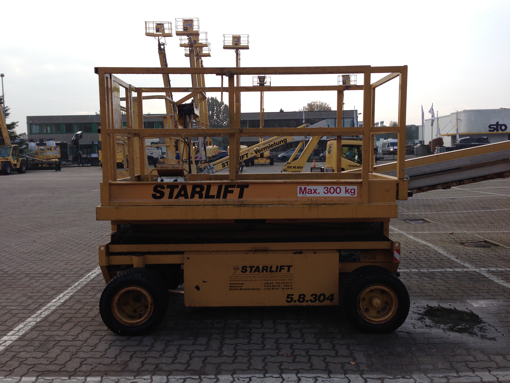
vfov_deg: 42.9
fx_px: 486
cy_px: 192
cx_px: 255
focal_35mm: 33
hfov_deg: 55.4
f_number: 2.4
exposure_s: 1/570
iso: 50
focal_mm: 4.13
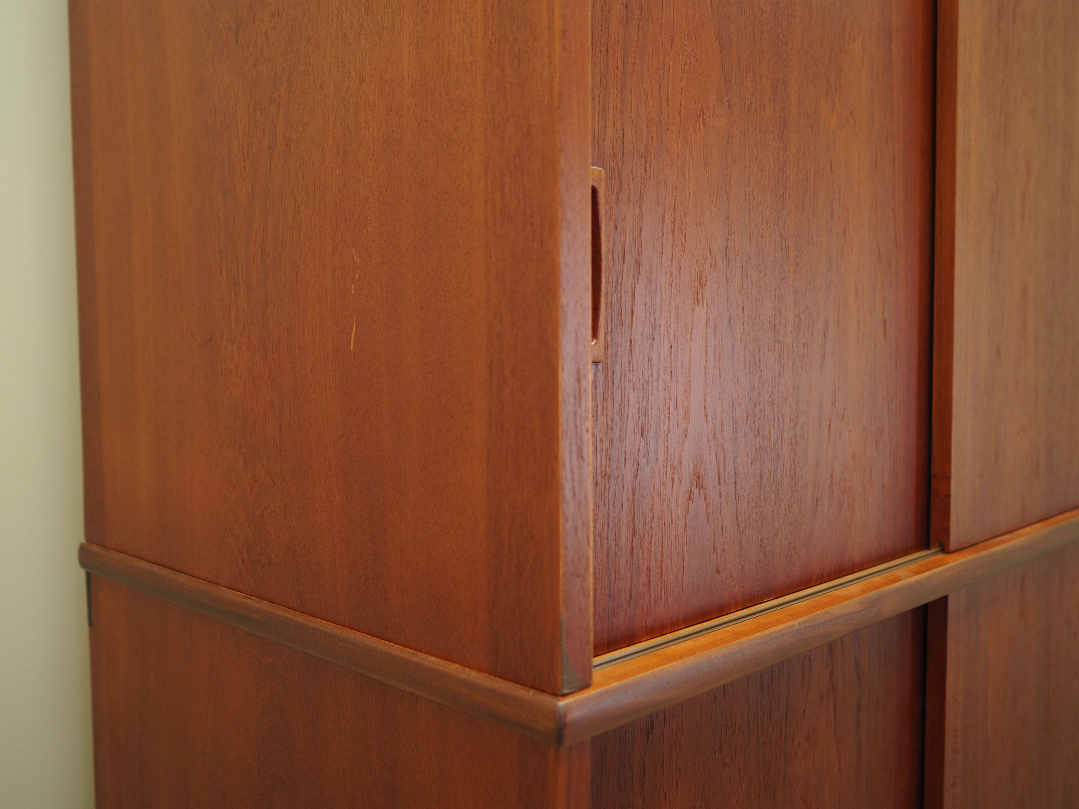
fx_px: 1060
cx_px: 540
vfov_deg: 41.8
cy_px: 404
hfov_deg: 54.0
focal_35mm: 34
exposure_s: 1/25
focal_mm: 17
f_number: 1.8
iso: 320
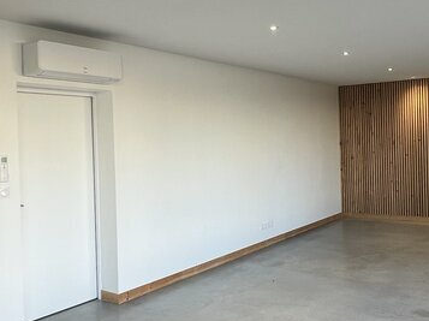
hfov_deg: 51.9
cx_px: 279
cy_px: 142
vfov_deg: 40.6
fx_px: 433
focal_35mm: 35
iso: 64
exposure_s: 1/100
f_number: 1.8
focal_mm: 1.57
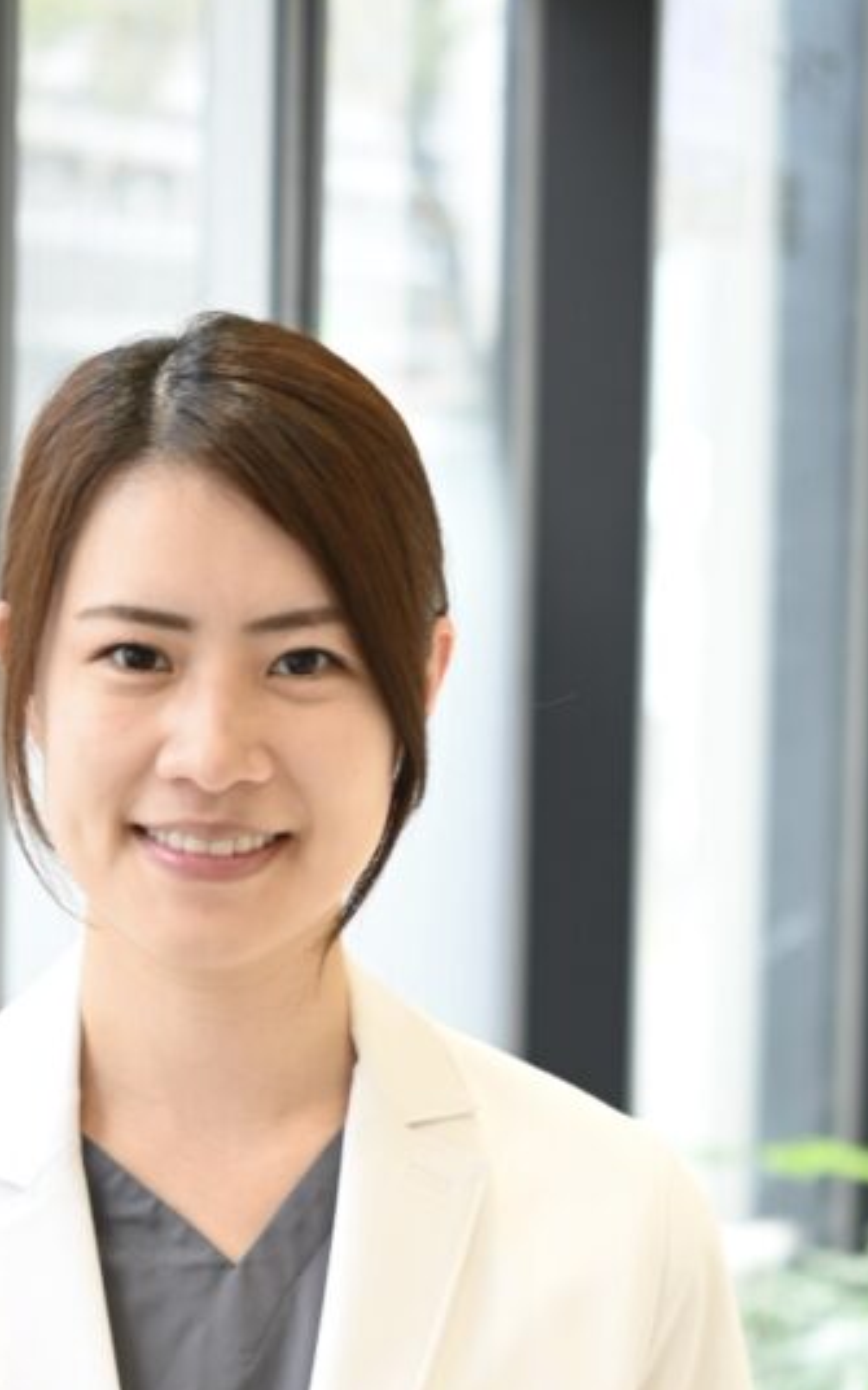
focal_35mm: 146
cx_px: 501
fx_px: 5526
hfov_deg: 9.0
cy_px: 882
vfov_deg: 14.3
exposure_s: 1/50
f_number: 2.8
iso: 100
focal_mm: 50
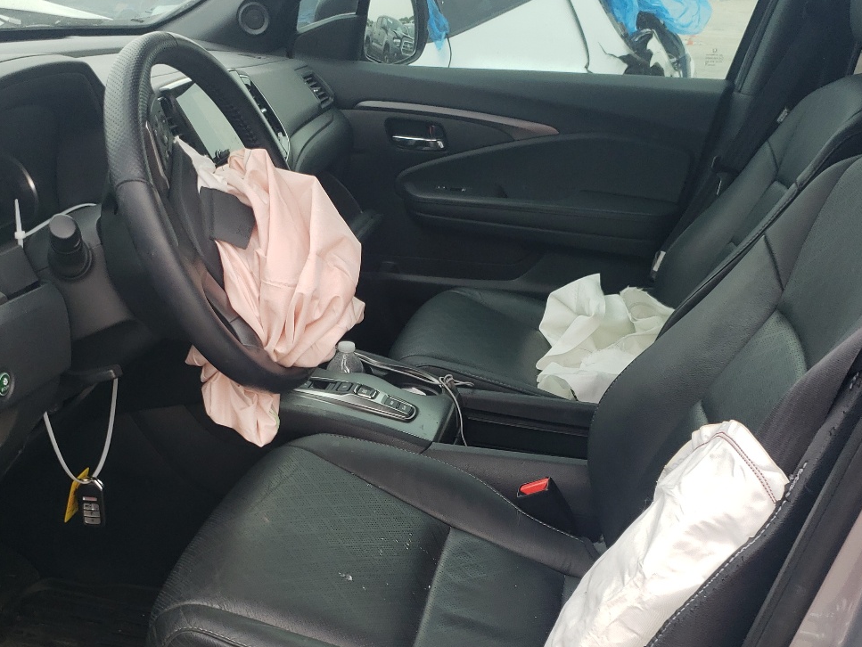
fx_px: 1071
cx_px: 380
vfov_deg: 32.9
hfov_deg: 43.8
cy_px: 491
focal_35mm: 43
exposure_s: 1/133
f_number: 1.5
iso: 50
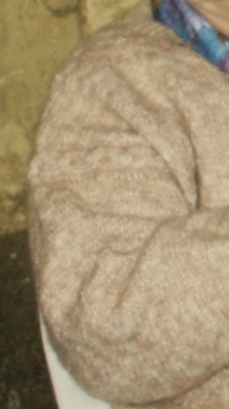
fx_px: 1720
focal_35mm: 159
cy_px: -80
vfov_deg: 13.2
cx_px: 498
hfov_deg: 7.3
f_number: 3
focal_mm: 7.18
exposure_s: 1/45
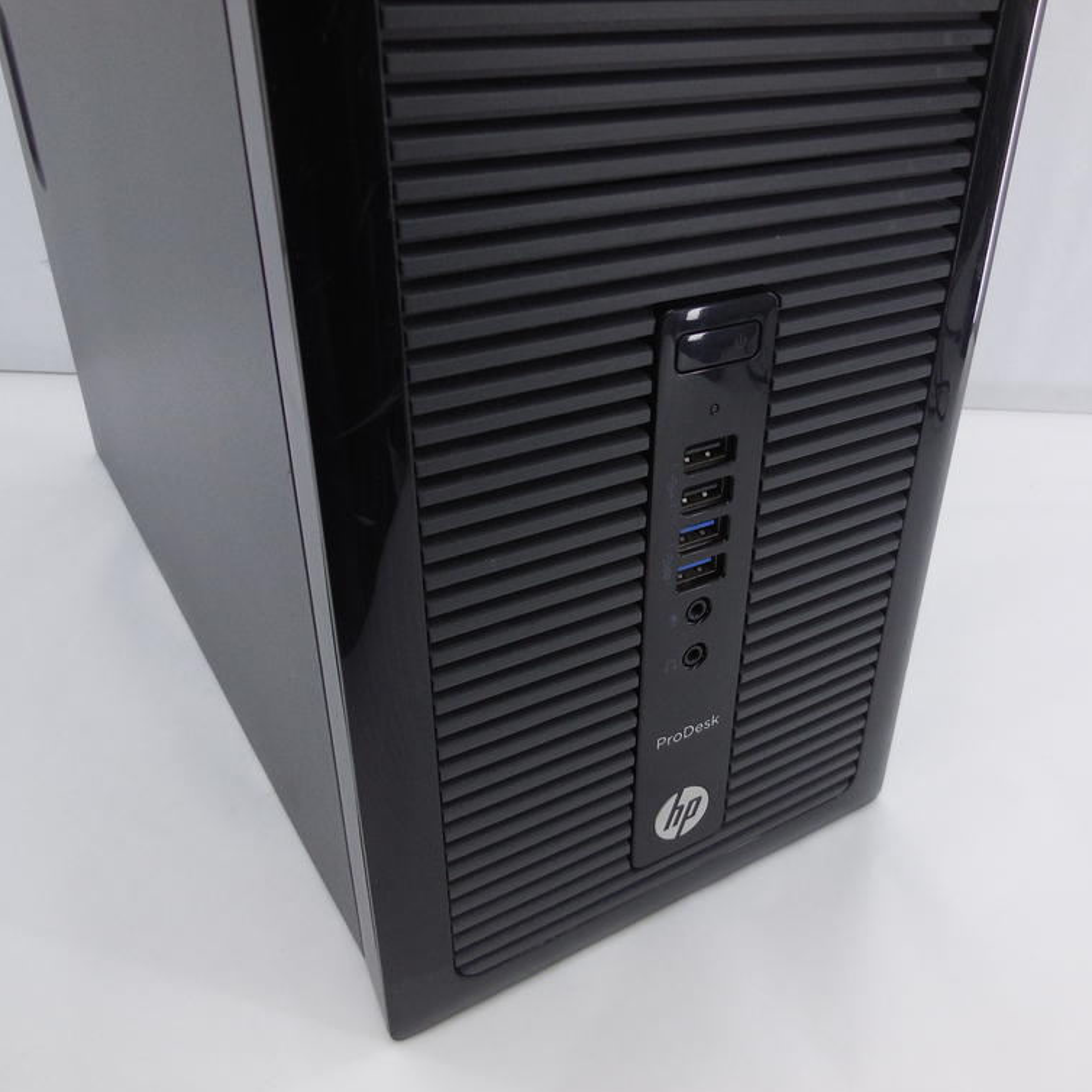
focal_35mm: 30
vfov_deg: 54.0
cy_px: 555
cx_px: 671
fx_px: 1071
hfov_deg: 53.5
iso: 125
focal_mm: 4.5
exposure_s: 1/125
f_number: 3.1
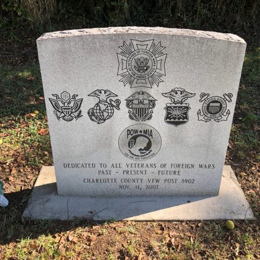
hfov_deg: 48.4
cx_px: 137
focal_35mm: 34
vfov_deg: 48.4
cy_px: 128
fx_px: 289
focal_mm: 3.99
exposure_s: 1/193
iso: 20
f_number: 1.8
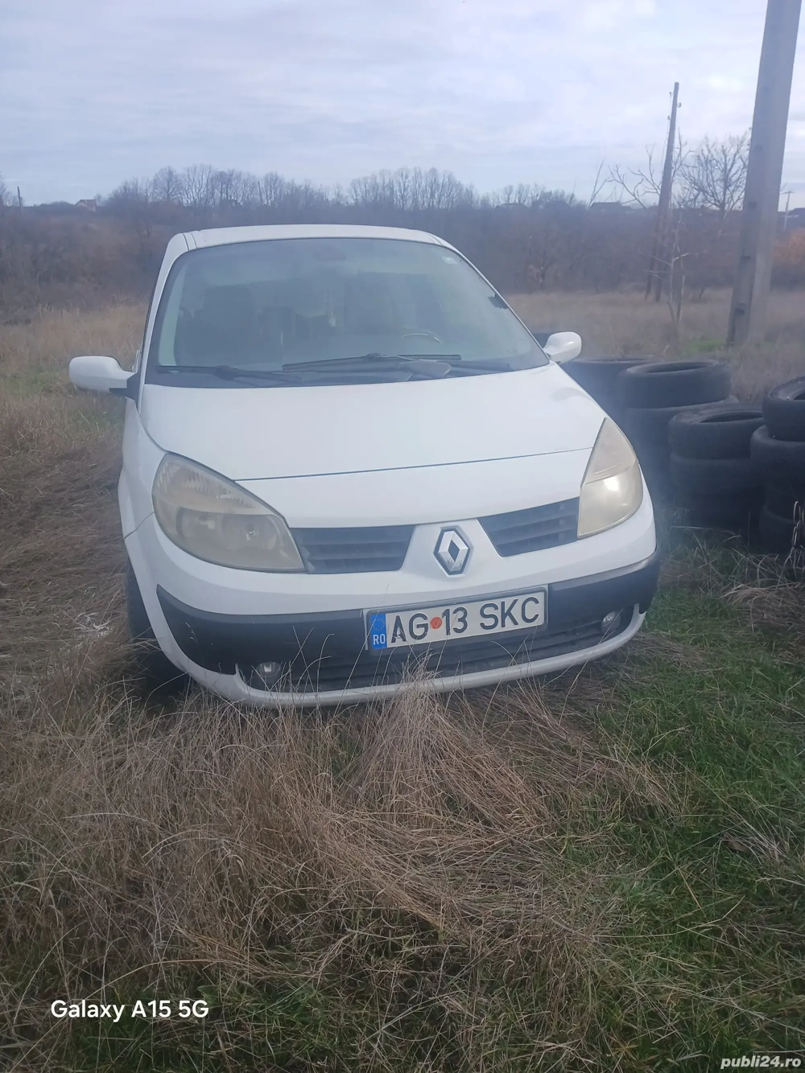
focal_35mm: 26
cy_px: 536
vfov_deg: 67.3
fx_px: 806
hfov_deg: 53.0
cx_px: 402
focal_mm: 3.98
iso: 20
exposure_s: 1/292
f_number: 1.8
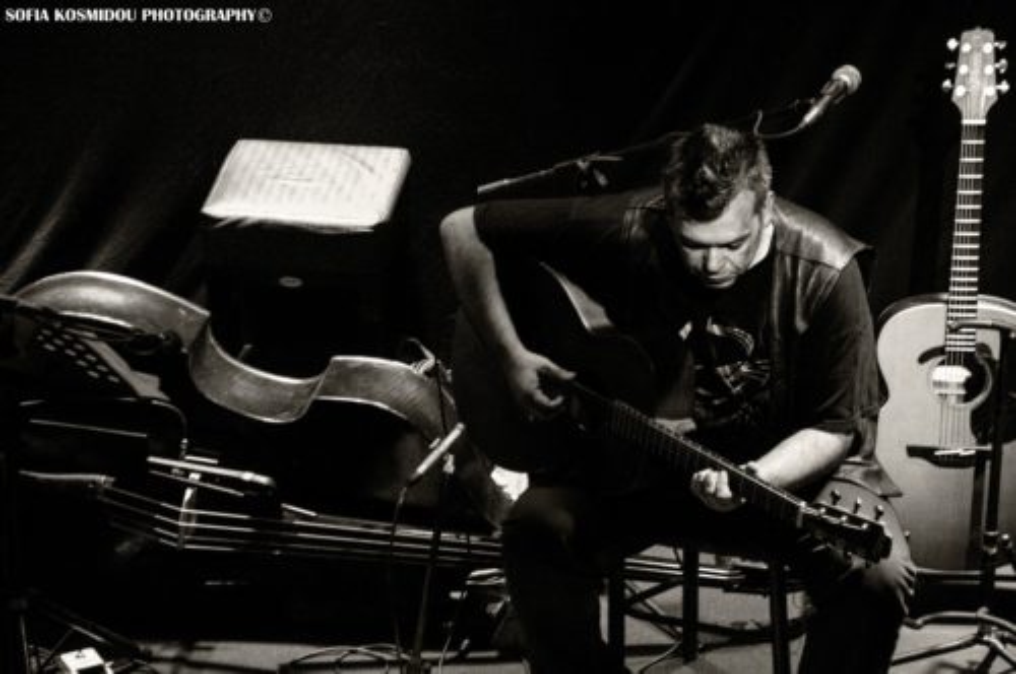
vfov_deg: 8.9
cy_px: 337
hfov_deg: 13.4
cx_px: 508
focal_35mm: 153
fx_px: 4312
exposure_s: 1/60
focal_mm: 102
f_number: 5.6
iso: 1600
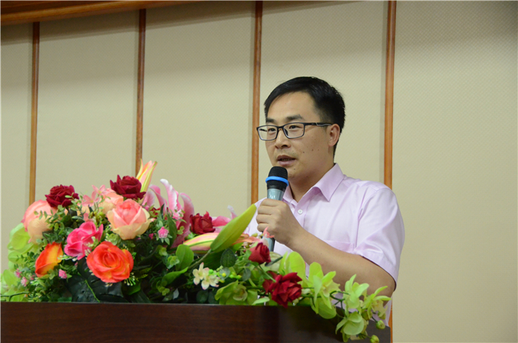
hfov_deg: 24.2
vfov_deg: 16.2
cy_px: 172
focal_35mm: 84
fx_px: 1206
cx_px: 259
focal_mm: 56
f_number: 4.8
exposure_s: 1/125
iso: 3200
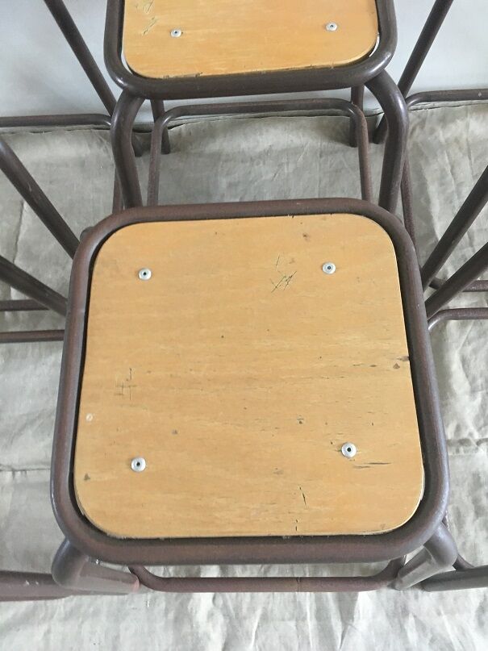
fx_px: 545
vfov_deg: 61.7
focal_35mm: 29
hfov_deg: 48.2
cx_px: 244
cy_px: 326
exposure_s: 1/33
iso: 160
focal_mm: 4.15
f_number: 2.2
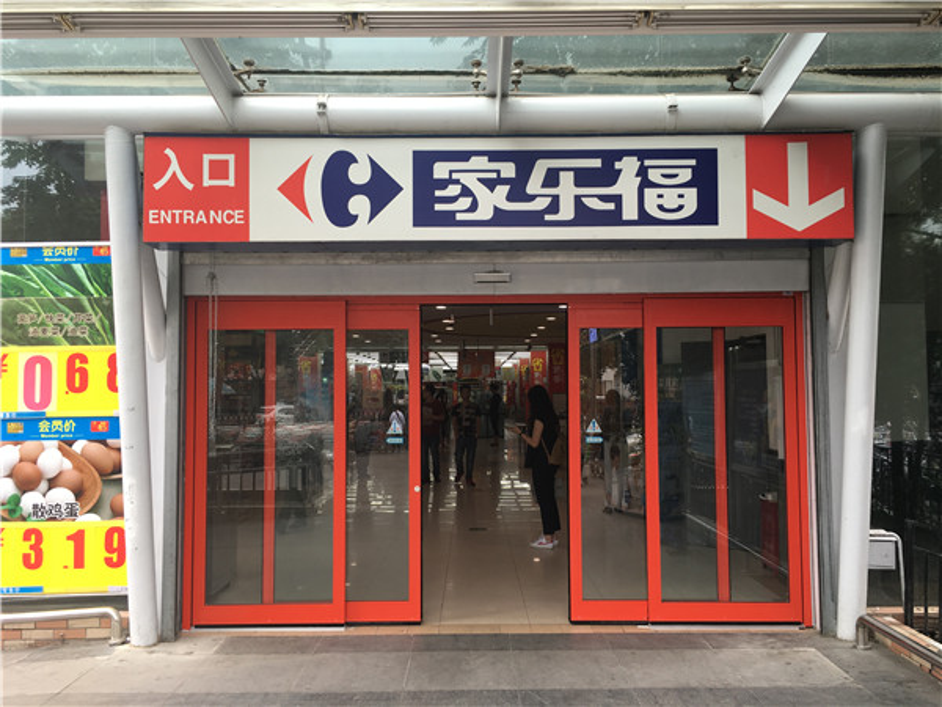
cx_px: 471
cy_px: 354
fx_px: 789
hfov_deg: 61.7
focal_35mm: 29
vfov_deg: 48.2
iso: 25
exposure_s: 1/100
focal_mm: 4.15
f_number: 2.2
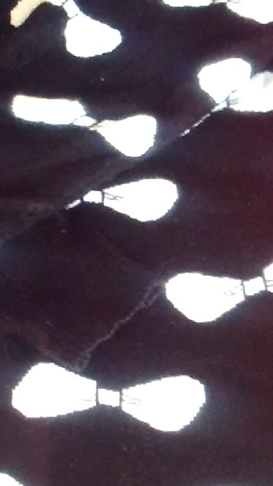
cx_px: -13
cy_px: 238
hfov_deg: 16.8
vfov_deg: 30.2
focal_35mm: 70
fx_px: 901
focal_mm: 2.39
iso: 682
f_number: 2.4
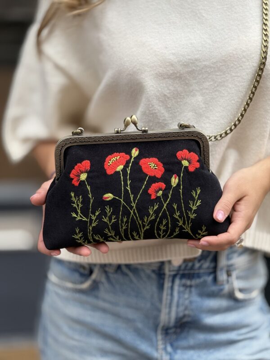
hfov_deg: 12.3
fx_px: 1248
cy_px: 180
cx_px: 135
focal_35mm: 120
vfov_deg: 16.4
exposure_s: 1/338
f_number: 2.8
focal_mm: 15.66
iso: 50
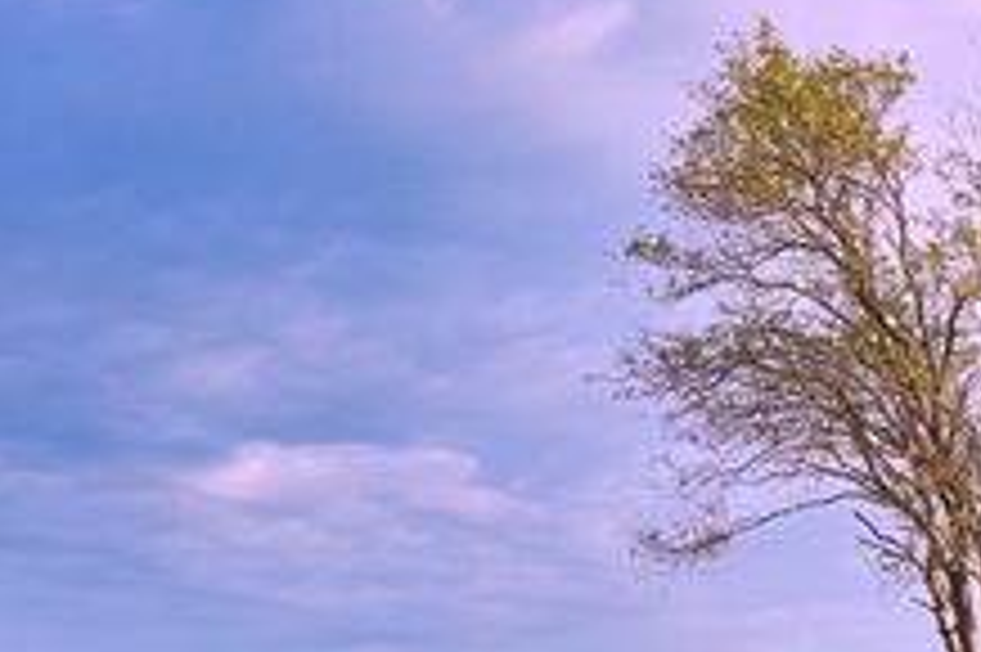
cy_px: 625
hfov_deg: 20.4
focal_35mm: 97
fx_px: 2641
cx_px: 954
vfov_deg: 13.9
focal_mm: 46
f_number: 8
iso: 100
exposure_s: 1/60
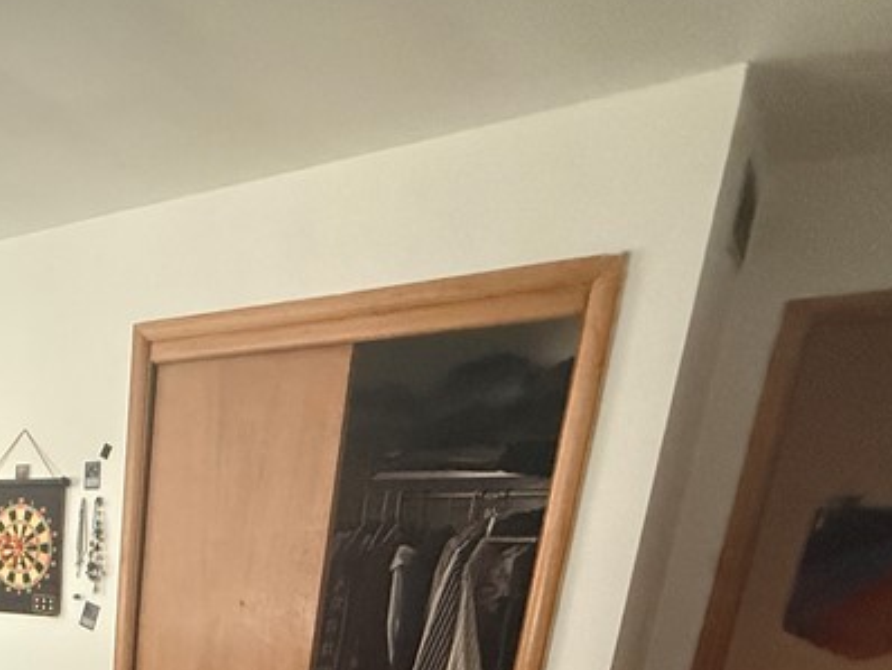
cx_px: -18
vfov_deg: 32.0
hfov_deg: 43.3
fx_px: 928
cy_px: 829
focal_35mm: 36
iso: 1000
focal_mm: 2.22
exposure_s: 1/60
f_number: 2.2
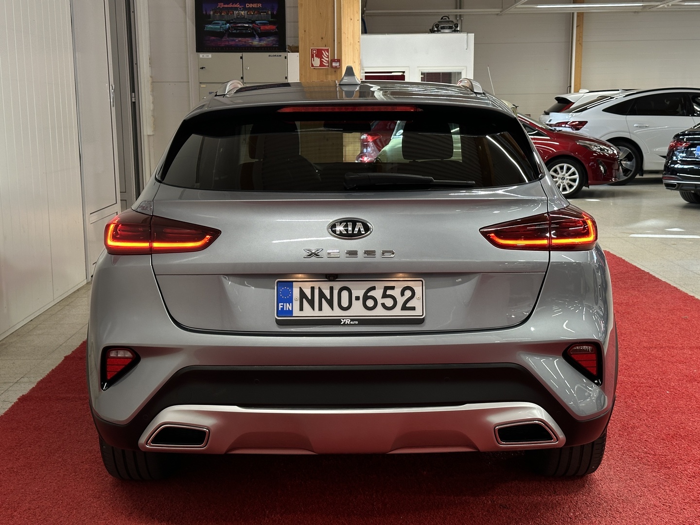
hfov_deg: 39.7
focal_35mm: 48
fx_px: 971
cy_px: 262
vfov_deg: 30.3
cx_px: 350
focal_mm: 6.86
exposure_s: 1/121
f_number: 1.78
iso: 80
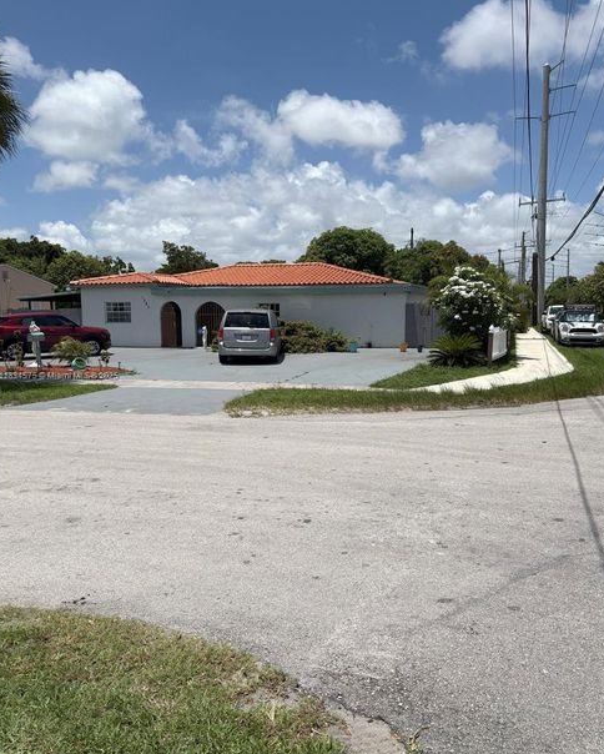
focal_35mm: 28
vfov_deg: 62.2
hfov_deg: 51.6
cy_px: 376
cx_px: 303
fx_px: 625
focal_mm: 5.96
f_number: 1.6
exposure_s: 1/6993
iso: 50
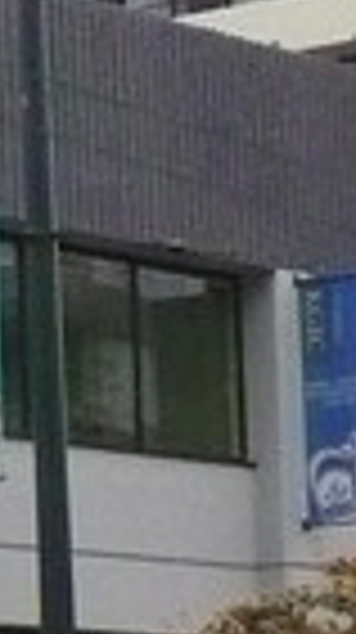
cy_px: 513
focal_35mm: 246
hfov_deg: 4.8
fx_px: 4141
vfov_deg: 8.8
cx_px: -491
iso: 400
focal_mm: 5.7
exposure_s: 1/160
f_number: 9
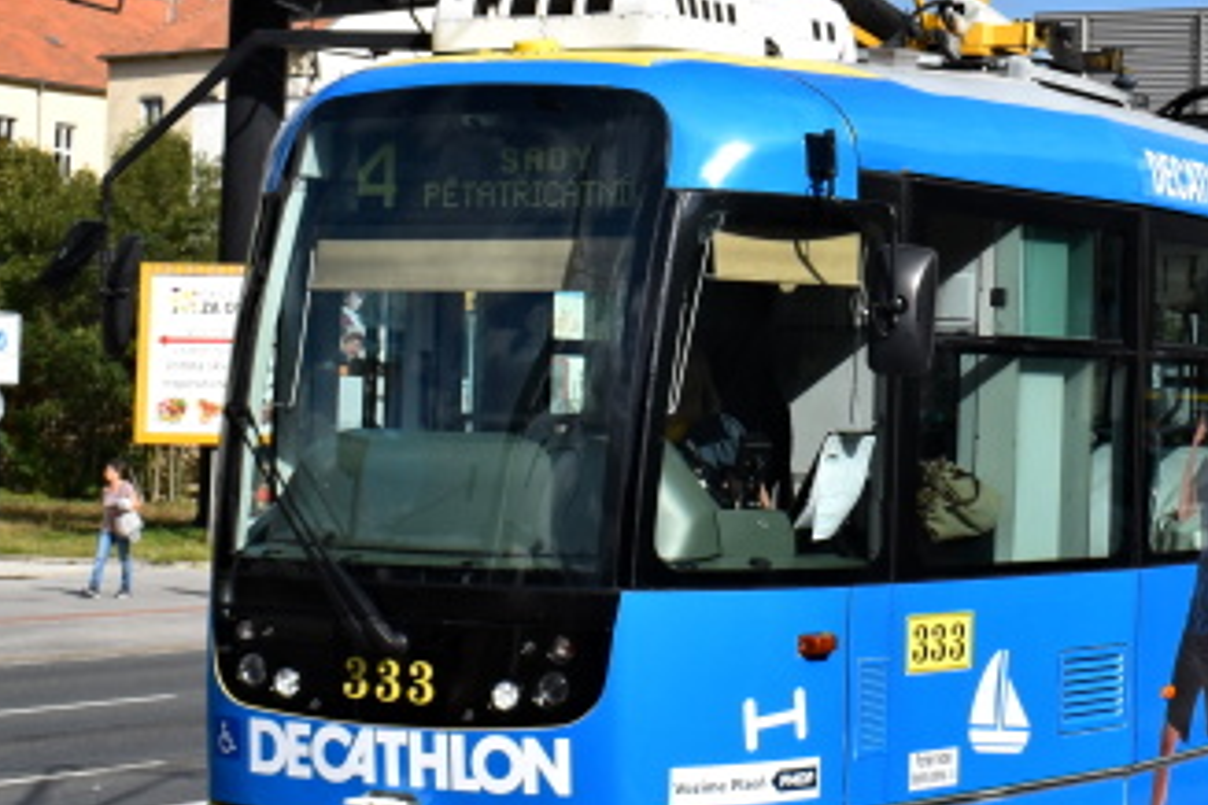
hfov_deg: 21.1
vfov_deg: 14.4
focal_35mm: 94
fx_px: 3154
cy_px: 124
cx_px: 1123
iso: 200
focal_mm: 20
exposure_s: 1/400
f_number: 10
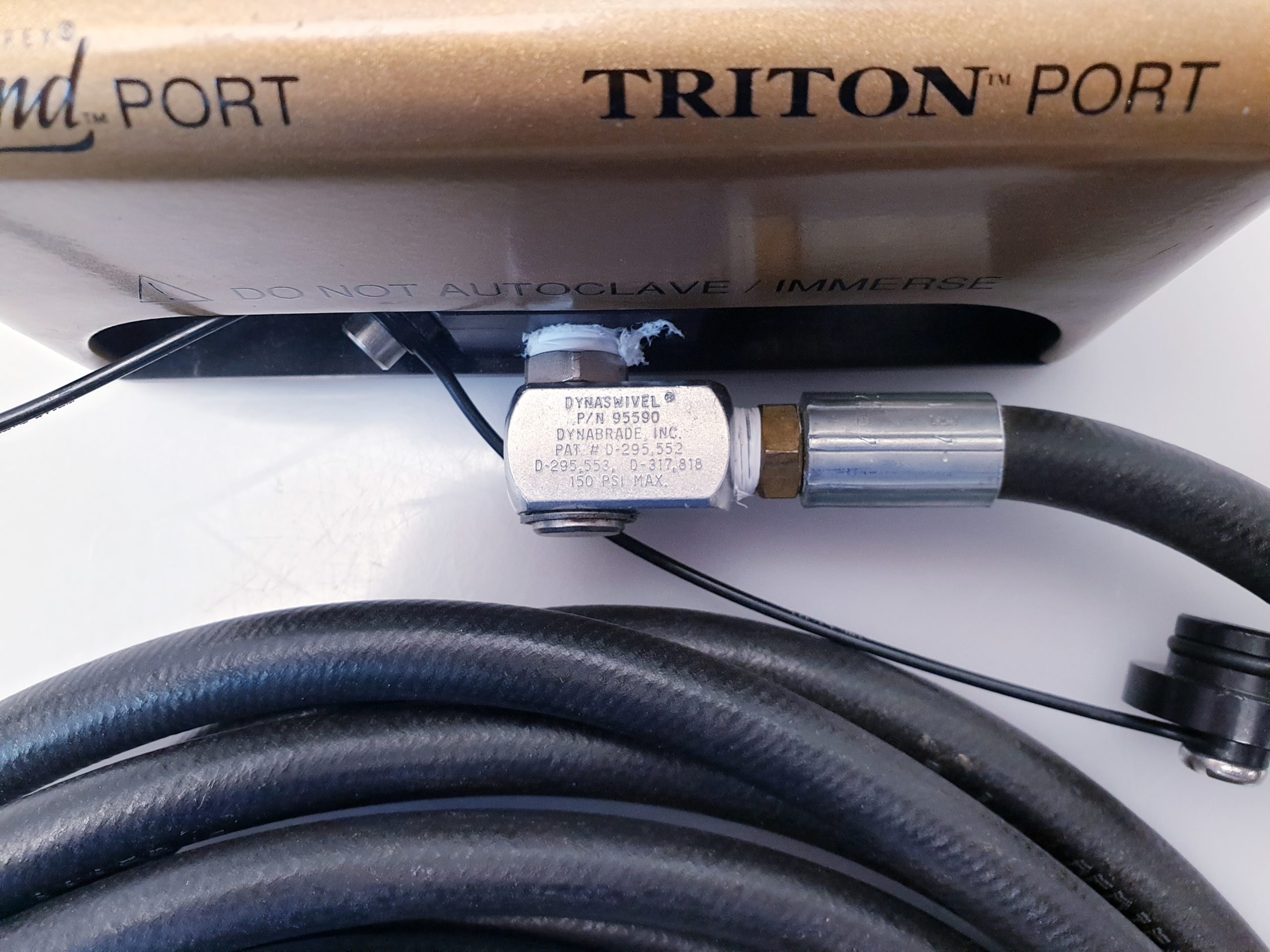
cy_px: 476
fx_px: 954
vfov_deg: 53.1
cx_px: 635
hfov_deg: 67.3
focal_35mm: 26
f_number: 2.4
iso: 200
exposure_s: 1/50
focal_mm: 4.3
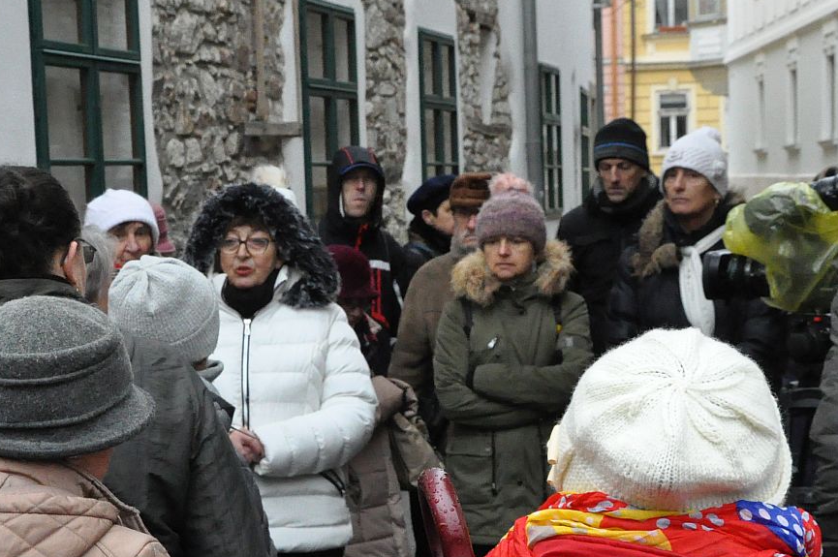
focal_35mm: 78
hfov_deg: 25.9
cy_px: 386
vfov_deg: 17.4
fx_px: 1815
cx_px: 319
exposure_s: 1/640
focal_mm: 25
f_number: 7.1
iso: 3200
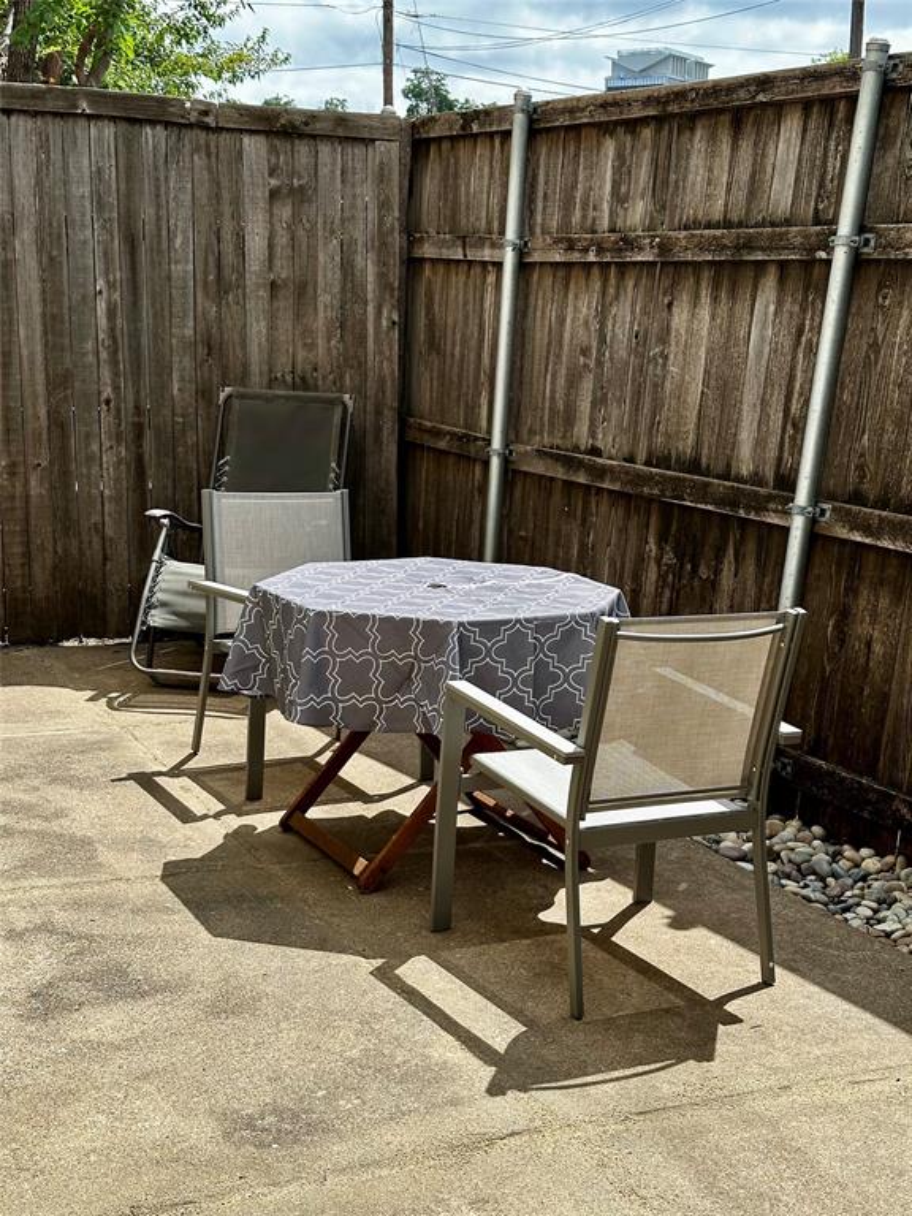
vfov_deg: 39.7
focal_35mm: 48
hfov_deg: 30.3
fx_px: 1686
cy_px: 608
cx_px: 456
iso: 64
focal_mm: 6.86
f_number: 1.78
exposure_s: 1/2890
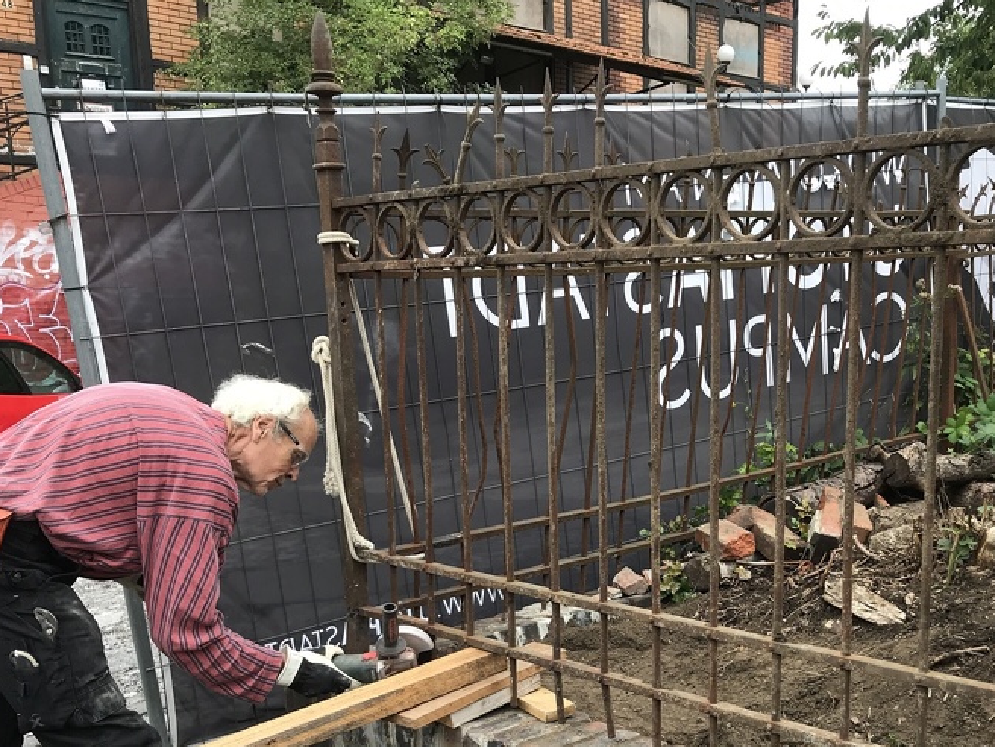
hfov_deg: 43.1
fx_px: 1236
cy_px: 569
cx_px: 684
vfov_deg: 32.9
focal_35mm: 43
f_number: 1.8
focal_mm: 3.99
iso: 20
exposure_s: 1/370
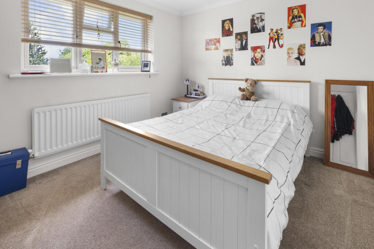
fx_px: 156
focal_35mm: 15
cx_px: 187
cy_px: 124
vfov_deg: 77.3
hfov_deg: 100.4
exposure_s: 2.3
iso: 160
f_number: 8
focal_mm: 10
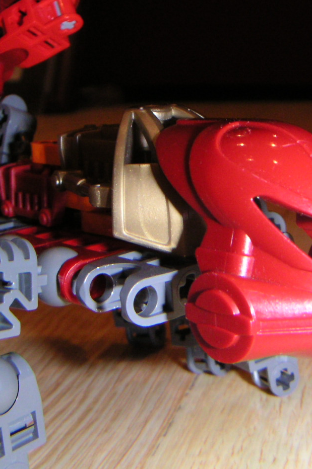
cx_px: 172
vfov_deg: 36.3
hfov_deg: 24.6
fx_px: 715
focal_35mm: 55
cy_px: 233
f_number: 6.7
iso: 200
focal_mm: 5.1
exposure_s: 1/45
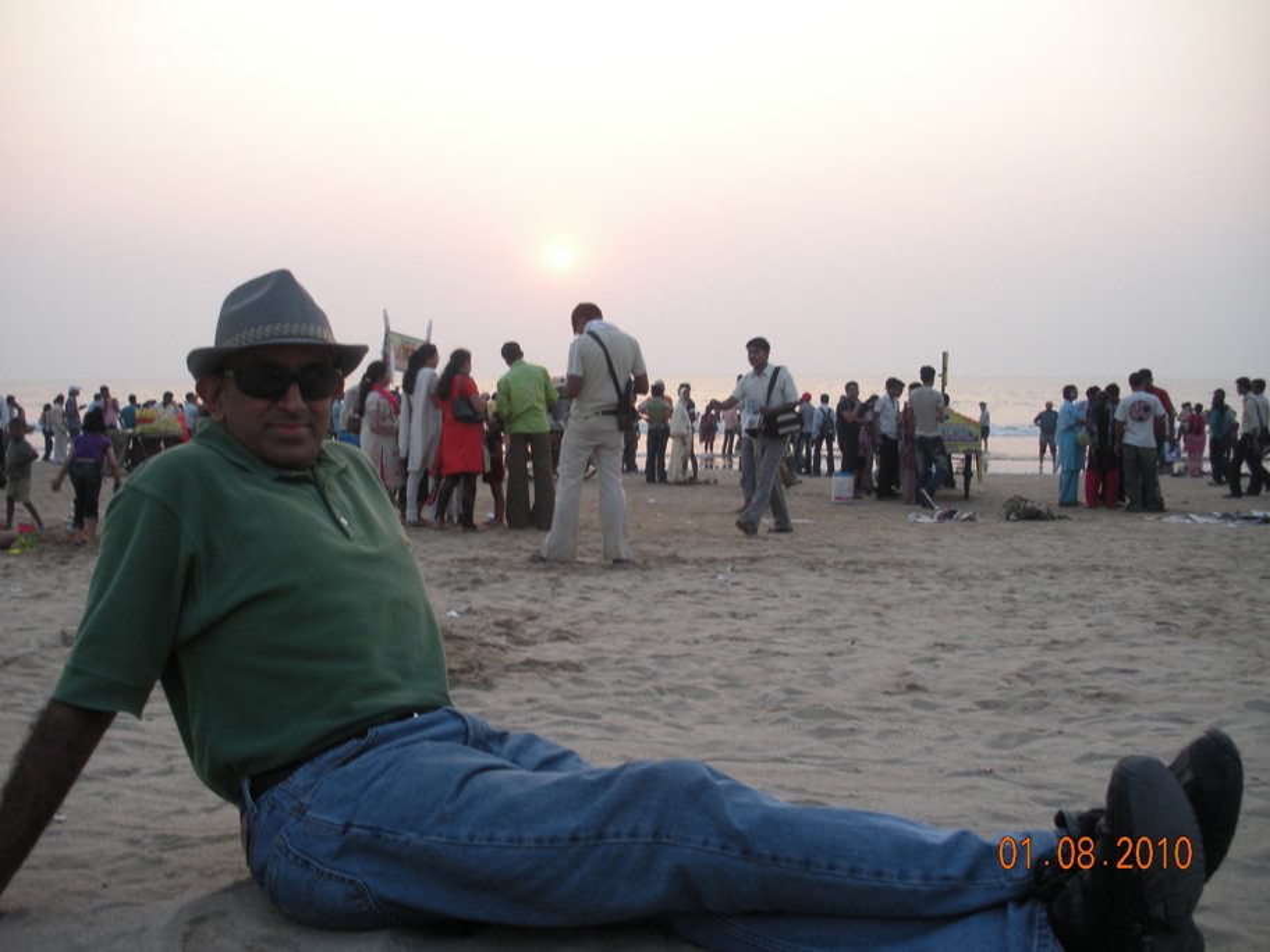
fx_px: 1321
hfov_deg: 51.4
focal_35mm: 36
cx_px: 635
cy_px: 476
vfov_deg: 39.7
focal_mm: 6.3
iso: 64
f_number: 3.5
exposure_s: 1/76.1
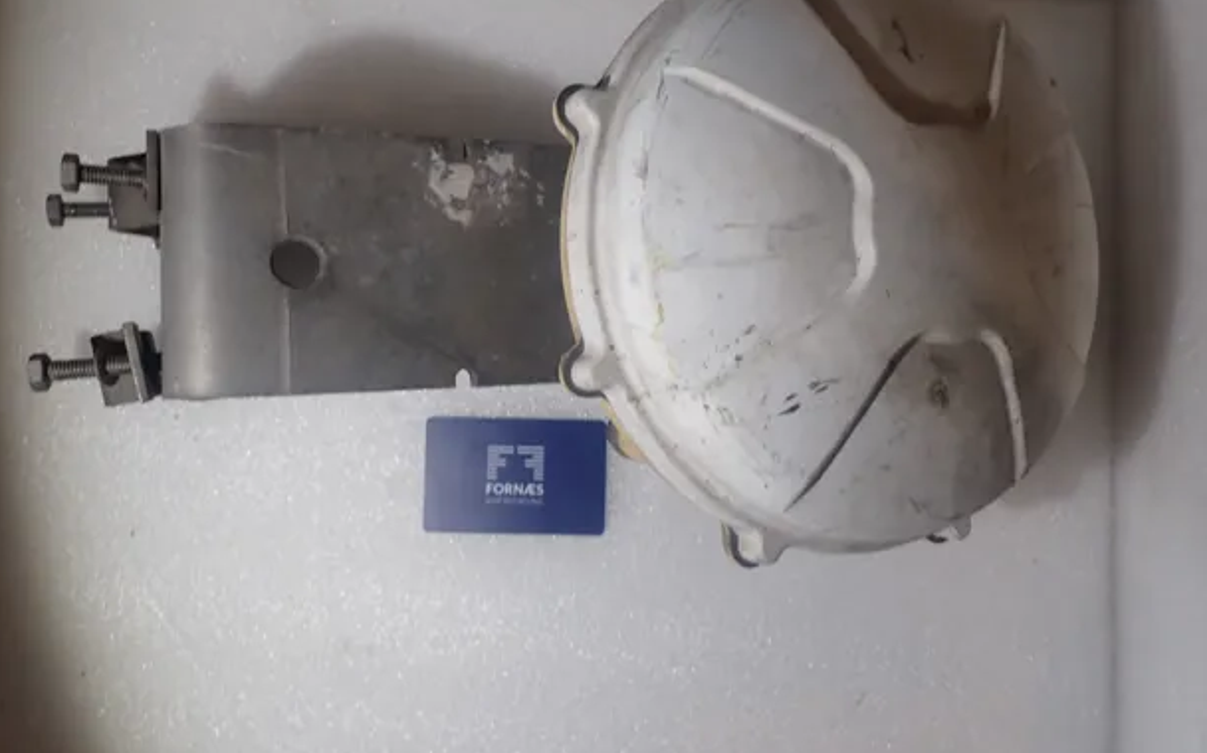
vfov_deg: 45.8
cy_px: 314
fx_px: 888
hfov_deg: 68.4
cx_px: 597
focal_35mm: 27
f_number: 2.8
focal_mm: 4.5
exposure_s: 1/125
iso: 100
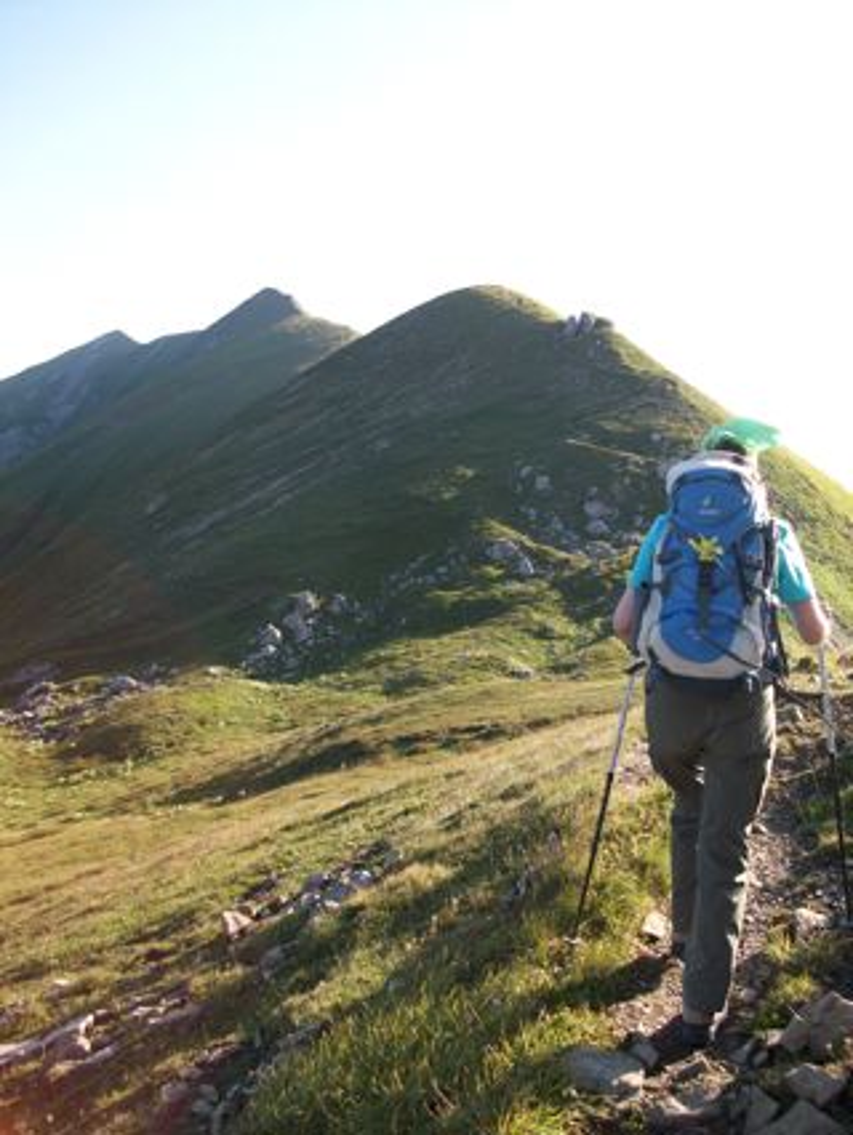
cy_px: 568
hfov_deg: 41.8
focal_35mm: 34
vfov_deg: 53.9
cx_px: 426
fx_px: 1116
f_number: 2.8
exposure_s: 1/343
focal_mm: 5.7
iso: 64
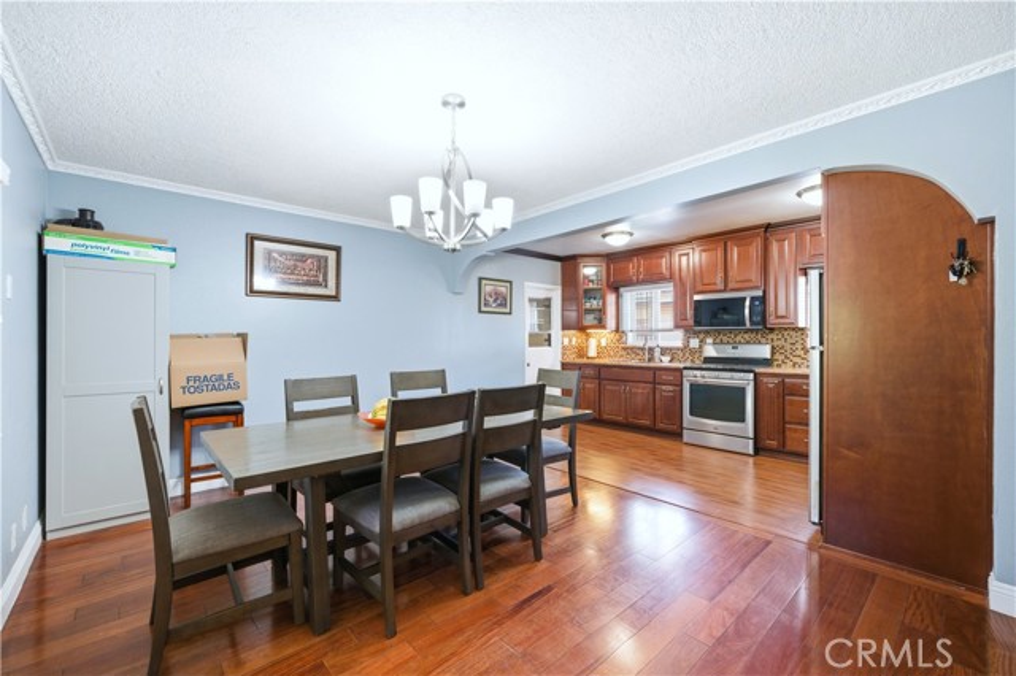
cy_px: 338
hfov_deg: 100.4
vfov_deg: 77.3
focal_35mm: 15
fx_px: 423
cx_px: 508
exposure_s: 1/400
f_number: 5
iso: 1000
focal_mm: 15
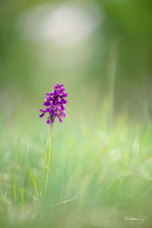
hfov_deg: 7.6
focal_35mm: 180
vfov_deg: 11.4
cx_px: 76
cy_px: 114
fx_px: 1141
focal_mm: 180
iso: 100
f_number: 3
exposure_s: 1/500
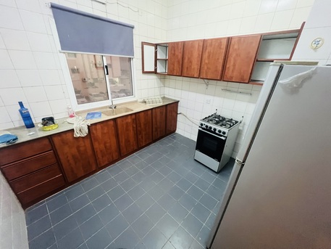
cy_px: 124
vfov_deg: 89.9
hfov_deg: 106.2
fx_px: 124
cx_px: 166
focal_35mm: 13
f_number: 1.8
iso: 640
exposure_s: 1/50
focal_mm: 1.57
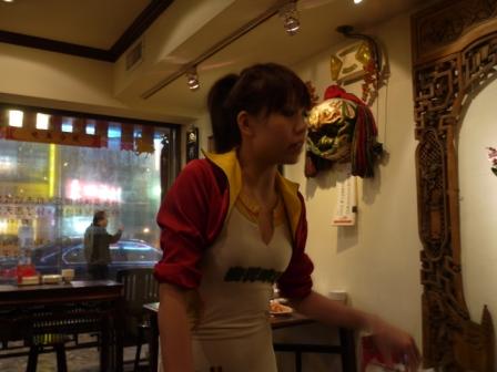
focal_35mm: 32
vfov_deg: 44.2
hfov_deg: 56.8
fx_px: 459
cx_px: 248
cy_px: 186
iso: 100
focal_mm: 16
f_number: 3.7
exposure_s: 1/2.5
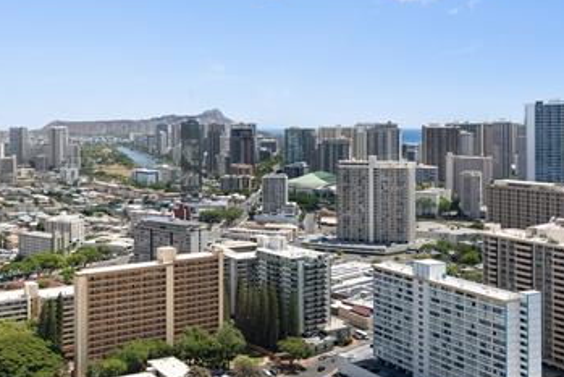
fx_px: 690
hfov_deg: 43.2
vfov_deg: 30.3
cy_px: 120
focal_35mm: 44
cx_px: 147
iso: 100
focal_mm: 24
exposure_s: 1/60
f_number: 8
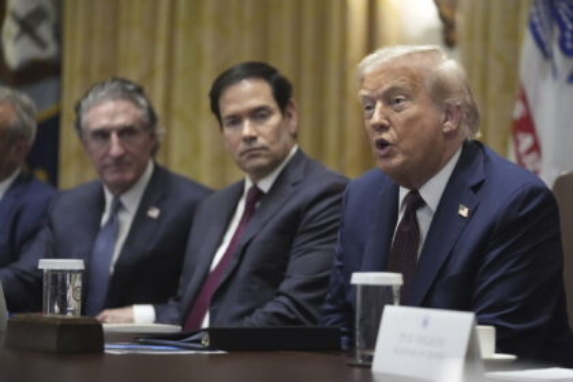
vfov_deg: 9.9
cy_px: 191
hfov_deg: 14.9
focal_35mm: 138
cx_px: 286
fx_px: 2196
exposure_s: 1/400
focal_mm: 138
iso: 6400
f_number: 2.8
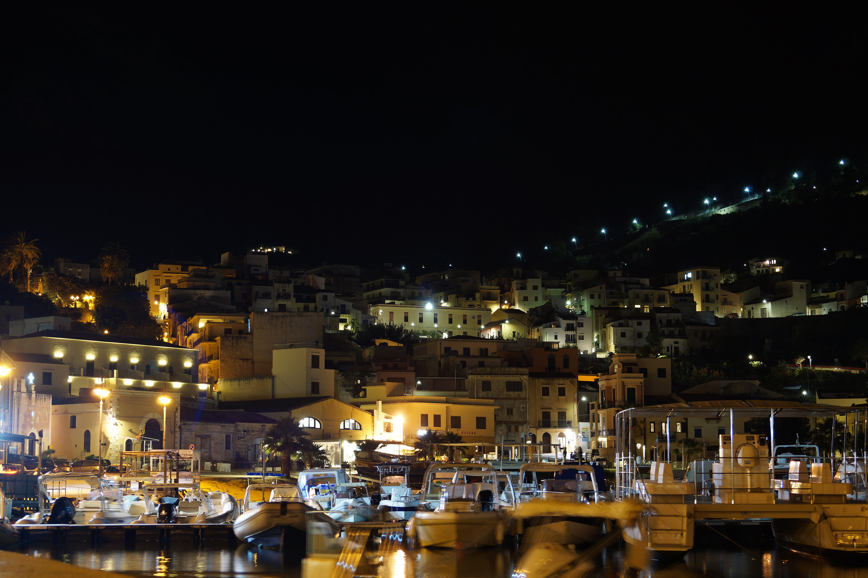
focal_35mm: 68
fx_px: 1626
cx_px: 434
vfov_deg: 20.1
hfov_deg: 29.9
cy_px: 289
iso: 100
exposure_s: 6
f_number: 5.6
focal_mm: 45
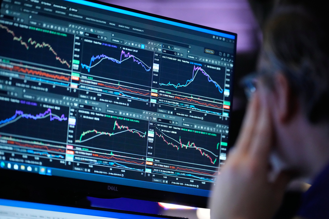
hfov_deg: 12.1
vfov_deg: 8.1
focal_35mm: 170
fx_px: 1553
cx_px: 164
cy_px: 110
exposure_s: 1/500
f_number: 2.8
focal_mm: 170
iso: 10000
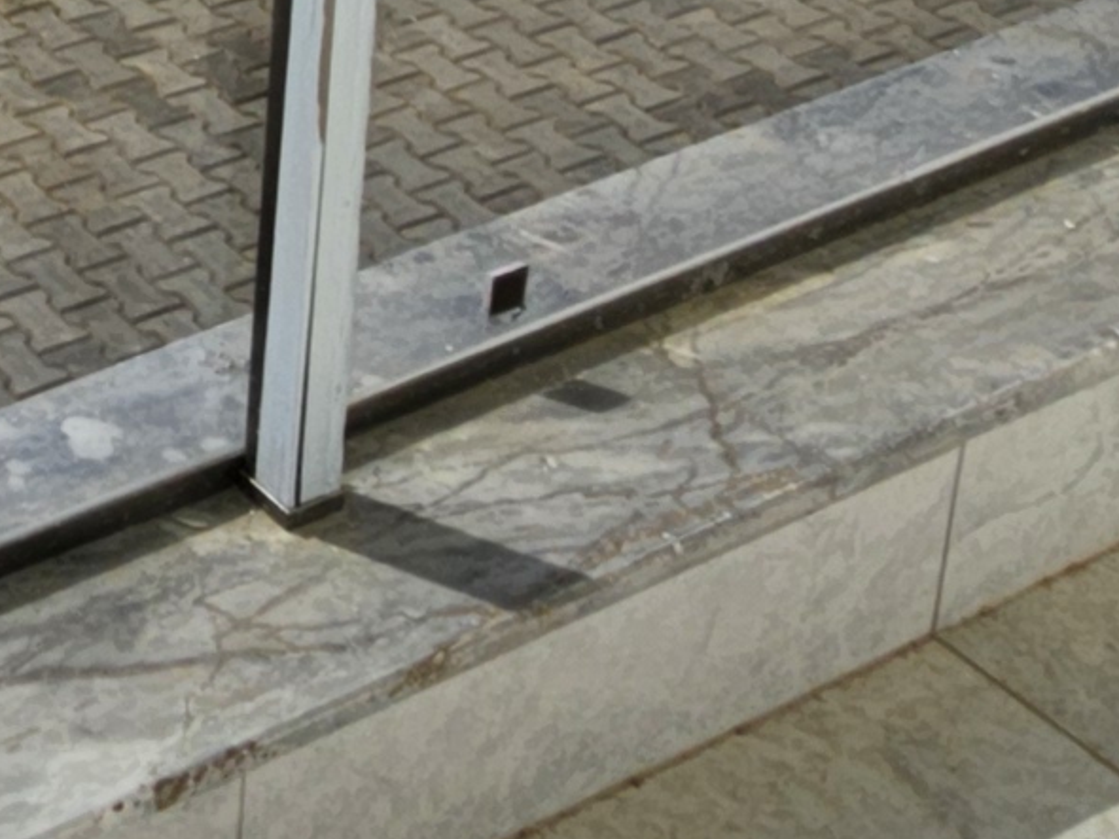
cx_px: -780
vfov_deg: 14.0
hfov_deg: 18.4
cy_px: -877
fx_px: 2844
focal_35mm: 88
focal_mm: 2.2
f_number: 2.2
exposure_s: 1/4176
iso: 50
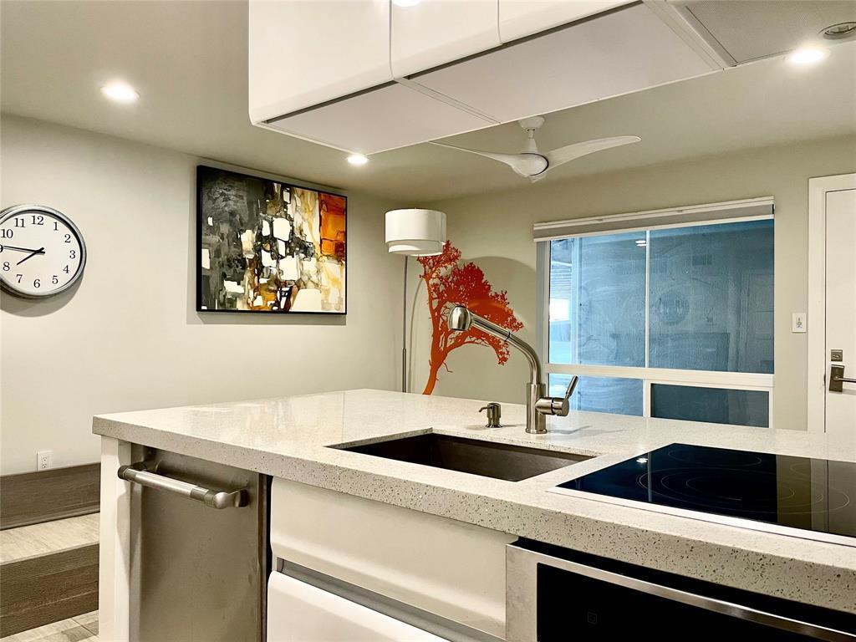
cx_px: 428
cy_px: 321
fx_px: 643
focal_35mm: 26
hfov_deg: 67.3
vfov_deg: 53.1
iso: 200
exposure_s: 1/60
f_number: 1.6
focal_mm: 4.2
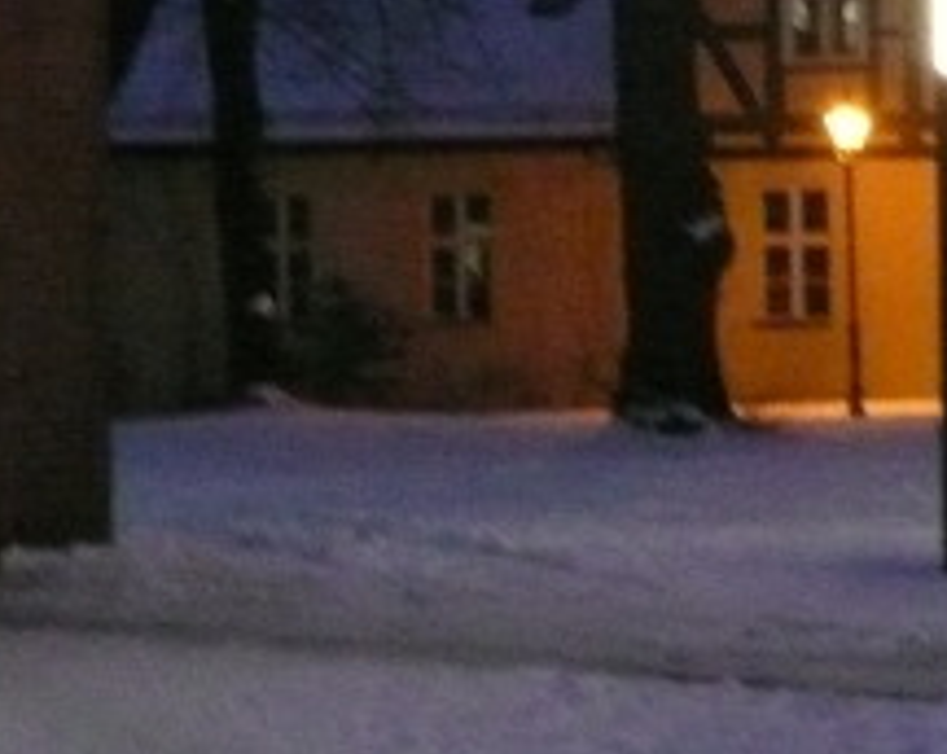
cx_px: -189
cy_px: 48
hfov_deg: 11.6
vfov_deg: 9.4
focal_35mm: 163
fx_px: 4560
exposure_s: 1/8
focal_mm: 7.3
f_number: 4.1
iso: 800
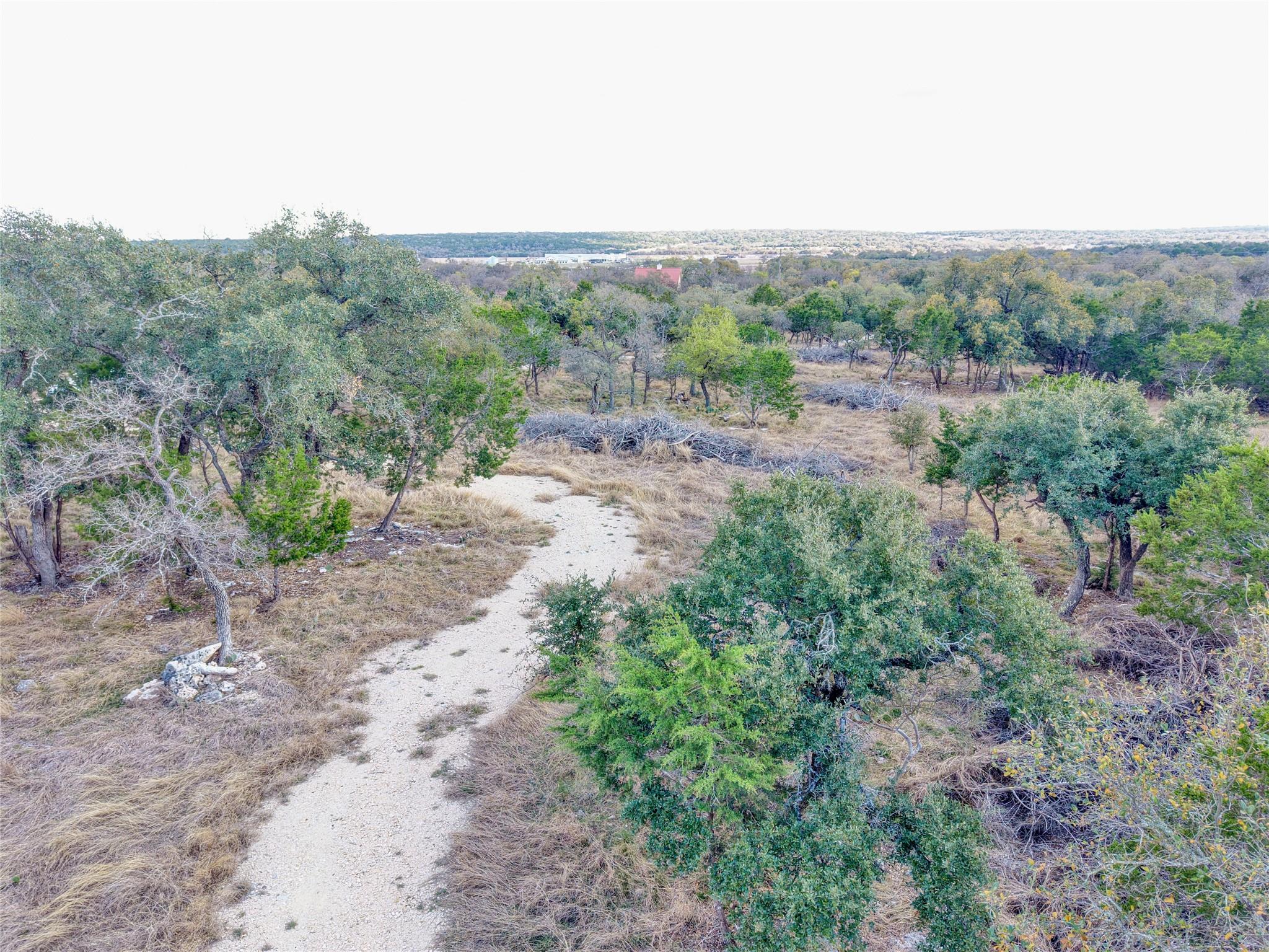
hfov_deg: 71.6
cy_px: 476
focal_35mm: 24
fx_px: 880
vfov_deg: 56.8
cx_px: 634
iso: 200
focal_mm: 8.67
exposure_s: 1/200
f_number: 1.8
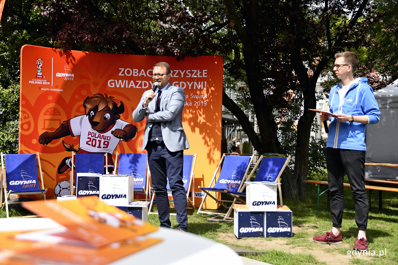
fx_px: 514
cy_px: 132
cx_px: 199
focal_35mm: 46
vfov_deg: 28.9
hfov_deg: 42.3
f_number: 3.3
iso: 500
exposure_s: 1/5000
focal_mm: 31
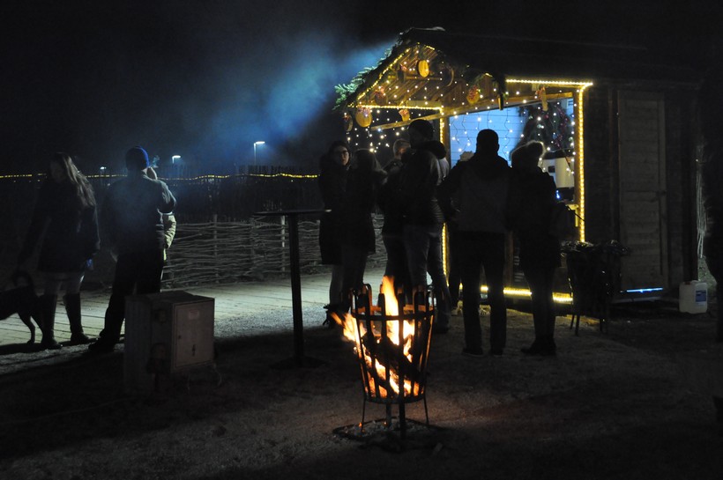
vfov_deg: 28.0
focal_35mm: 48
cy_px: 240
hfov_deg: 41.2
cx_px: 362
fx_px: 963
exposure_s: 1/30
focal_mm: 32
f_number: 4.2
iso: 3200
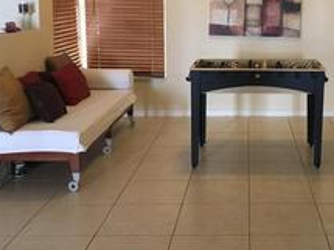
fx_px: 521
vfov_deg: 26.6
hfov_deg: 34.6
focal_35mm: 54
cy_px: 56
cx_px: 263
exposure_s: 1/30
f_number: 2.2
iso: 160
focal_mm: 4.15
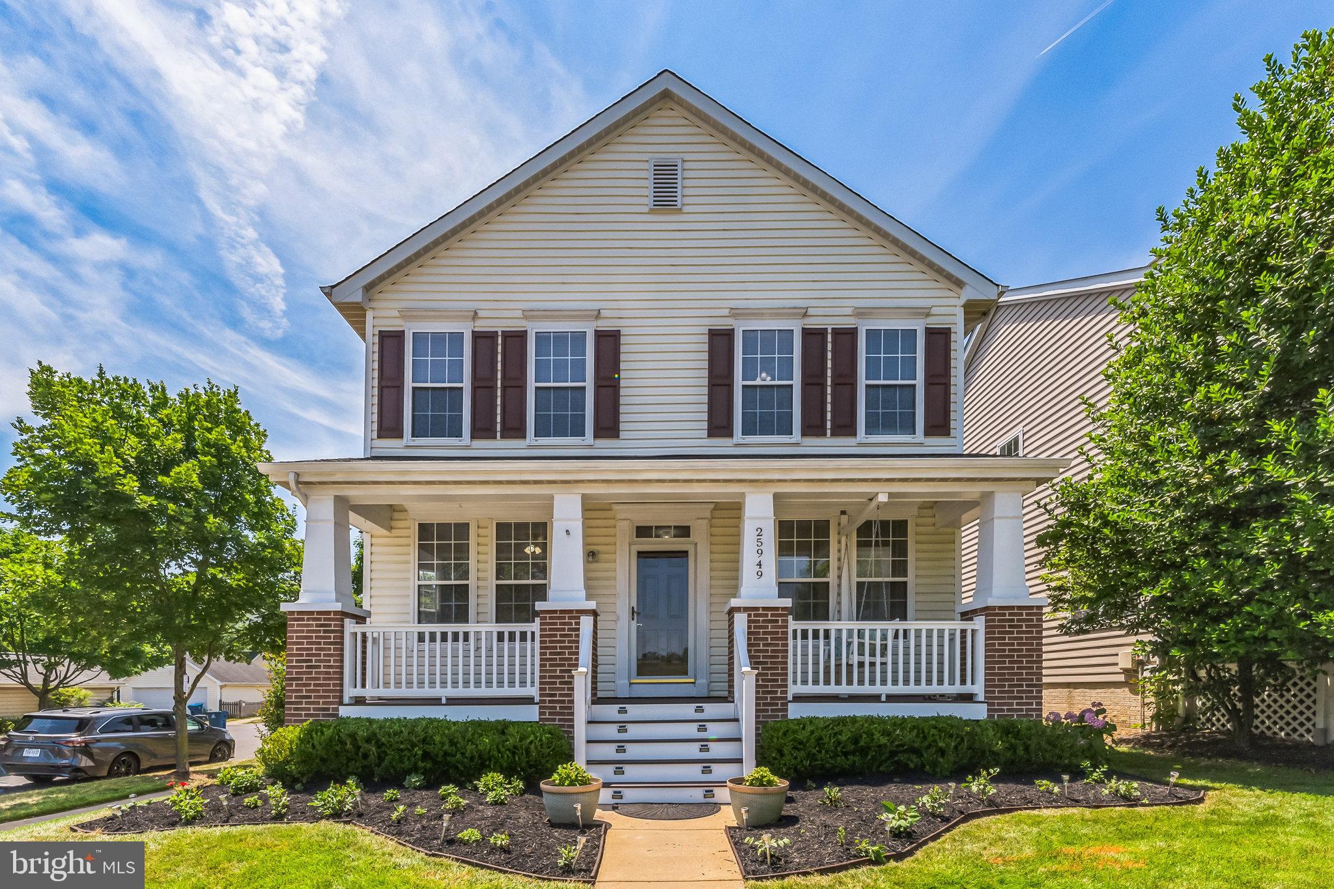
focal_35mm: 14
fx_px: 519
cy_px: 444
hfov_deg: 104.3
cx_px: 667
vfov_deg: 81.2
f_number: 11
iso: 400
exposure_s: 1/640
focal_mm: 14
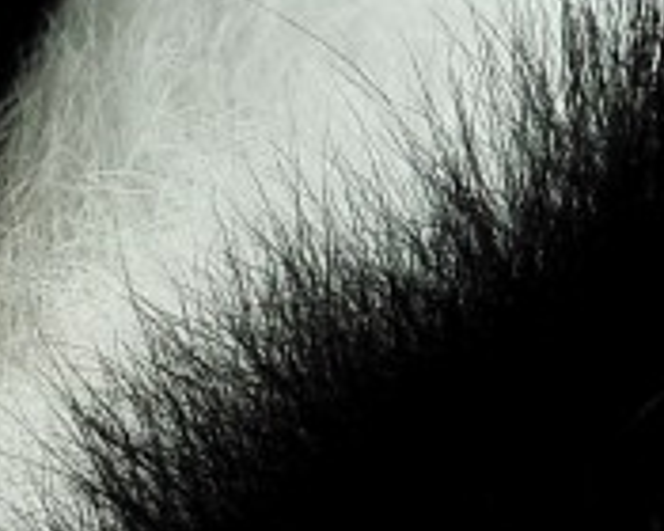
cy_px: 1206
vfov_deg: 2.4
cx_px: -520
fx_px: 12813
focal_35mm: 652
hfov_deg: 3.0
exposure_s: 1/200
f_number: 8
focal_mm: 50
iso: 200
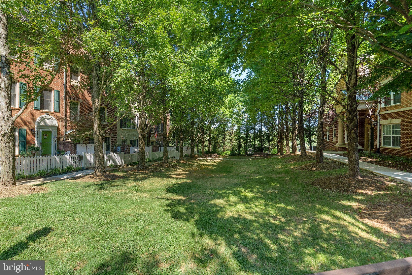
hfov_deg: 96.7
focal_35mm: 16
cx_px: 206
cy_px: 138
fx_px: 183
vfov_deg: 73.7
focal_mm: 16
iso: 800
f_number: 8
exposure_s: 1/50
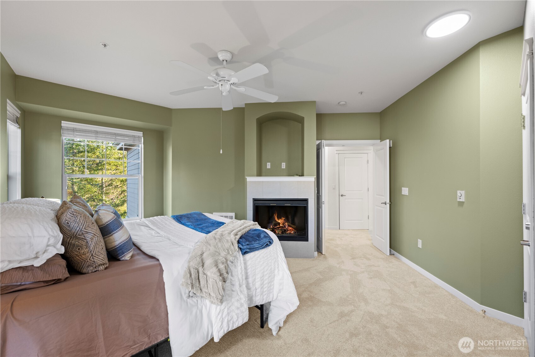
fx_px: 208
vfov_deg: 81.2
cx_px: 268
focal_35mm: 14
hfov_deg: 104.3
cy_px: 178
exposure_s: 1/1.67
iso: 200
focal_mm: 14
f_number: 8
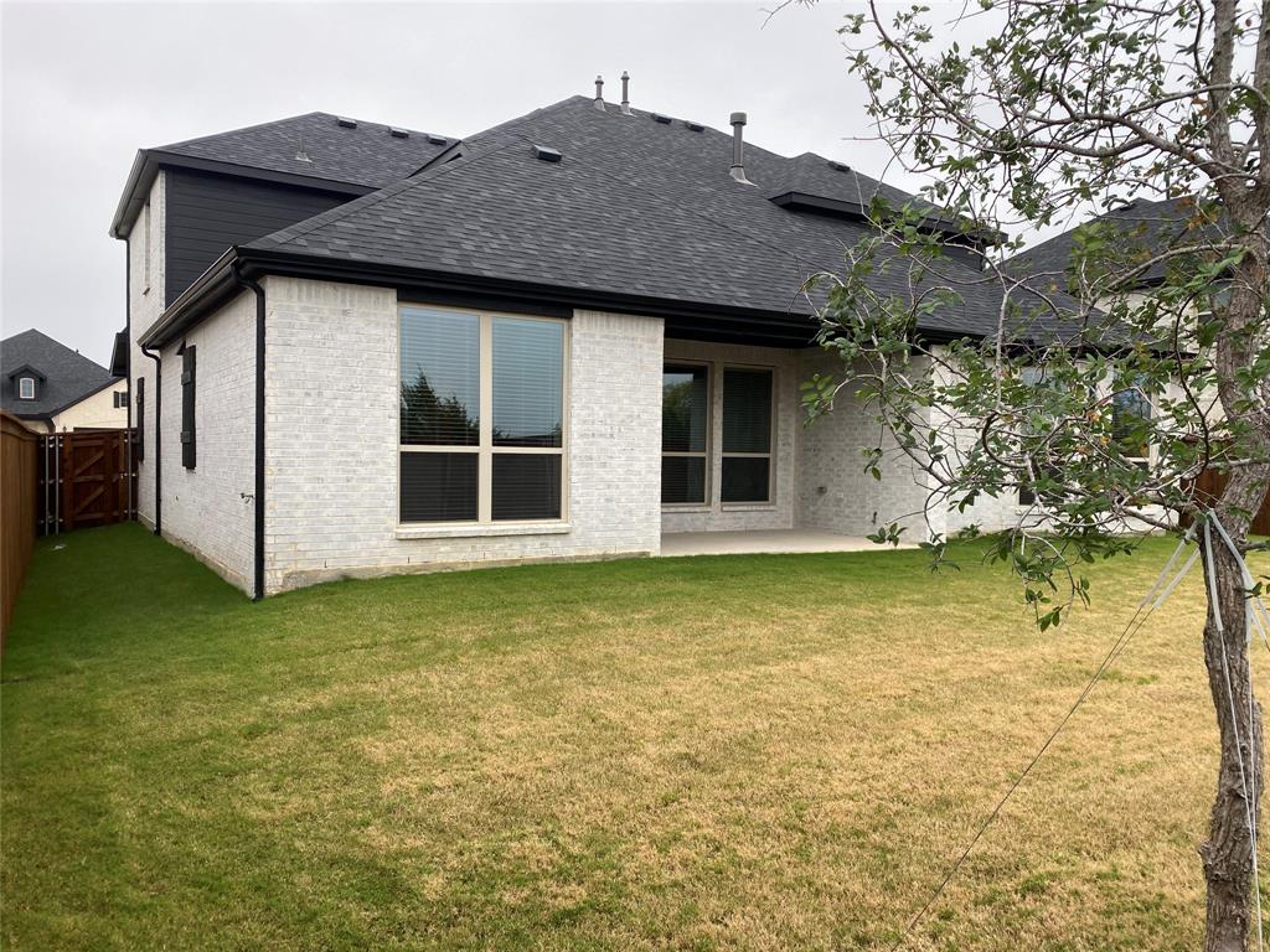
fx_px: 954
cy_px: 476
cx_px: 635
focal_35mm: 26
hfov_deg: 67.3
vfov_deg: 53.1
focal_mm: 4.25
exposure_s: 1/235
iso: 32
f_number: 1.8
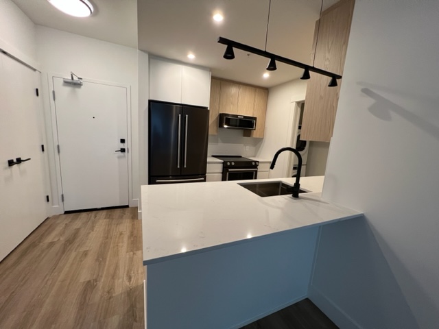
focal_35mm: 13
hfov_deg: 106.2
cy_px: 164
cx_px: 220
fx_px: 165
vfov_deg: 89.9
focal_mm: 1.57
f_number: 1.8
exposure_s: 1/60
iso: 160
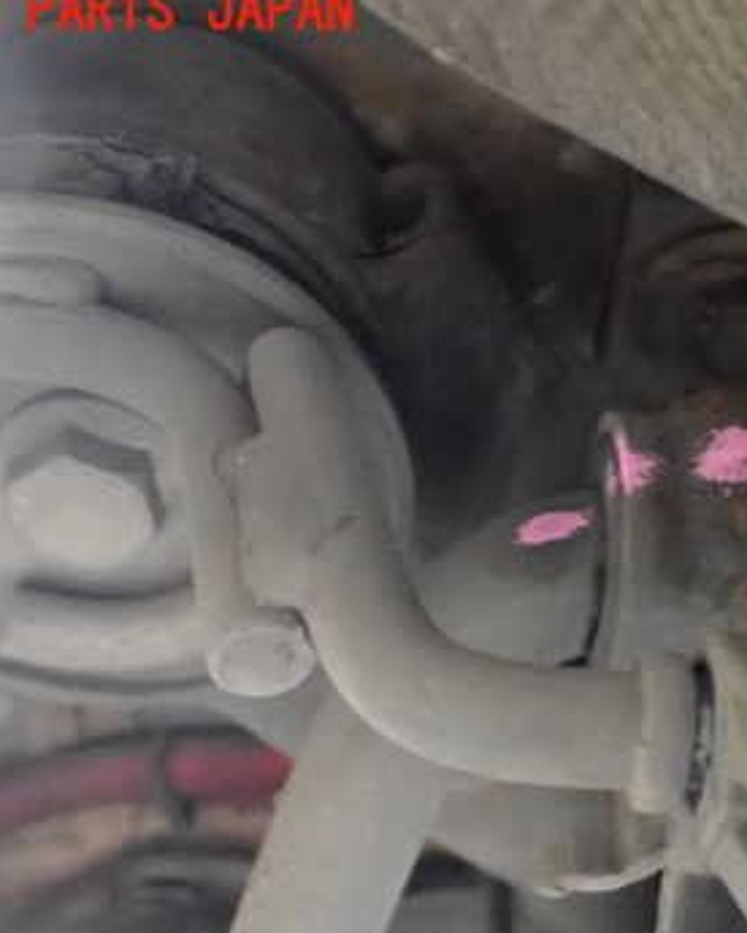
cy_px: 587
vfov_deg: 36.4
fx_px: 1409
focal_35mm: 51
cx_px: 674
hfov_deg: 28.5
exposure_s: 1/30
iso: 2500
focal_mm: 5.4
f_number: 2.3
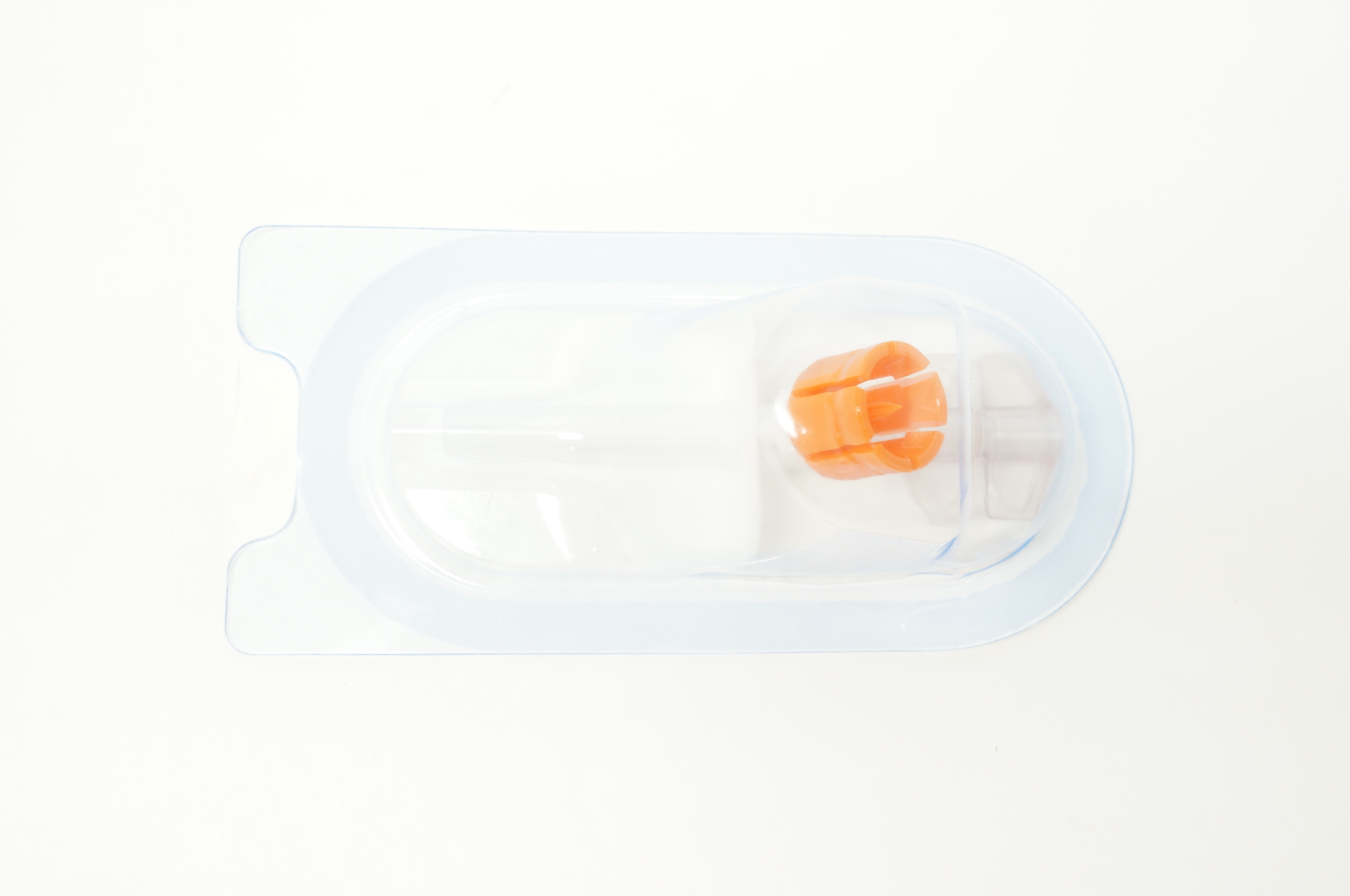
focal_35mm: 42
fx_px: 1573
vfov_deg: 31.8
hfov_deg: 46.4
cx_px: 675
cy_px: 448
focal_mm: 28
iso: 400
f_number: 9
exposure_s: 1/15
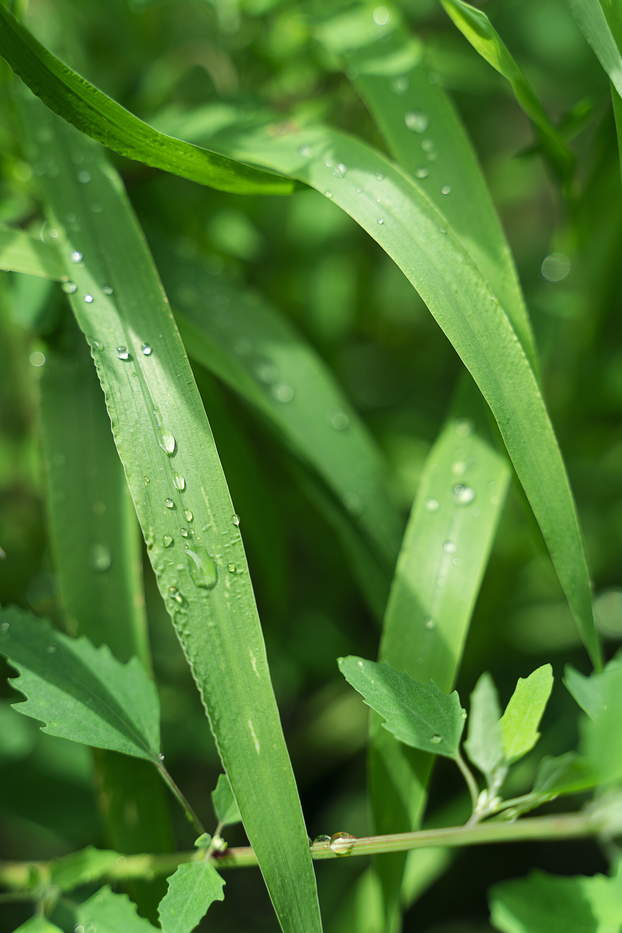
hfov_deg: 18.2
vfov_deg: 27.0
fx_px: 1944
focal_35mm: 75
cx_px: 311
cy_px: 466
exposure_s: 1/400
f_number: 4
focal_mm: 75
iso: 100
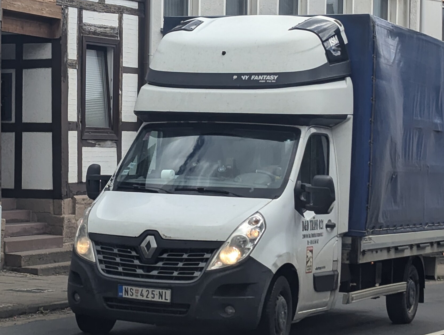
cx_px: 251
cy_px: 176
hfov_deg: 32.6
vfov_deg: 24.9
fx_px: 758
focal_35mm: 59
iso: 41
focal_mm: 6.8
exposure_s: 1/1333
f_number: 1.9
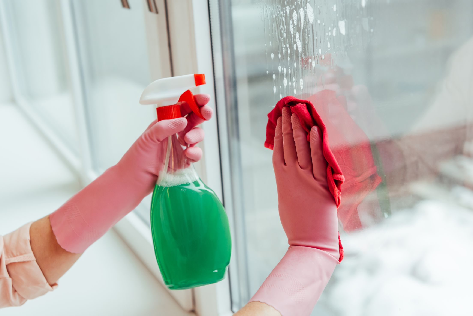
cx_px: 236
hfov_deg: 41.1
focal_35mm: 48
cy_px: 158
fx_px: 631
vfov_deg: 28.1
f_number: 3.5
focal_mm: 48
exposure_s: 1/200
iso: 400
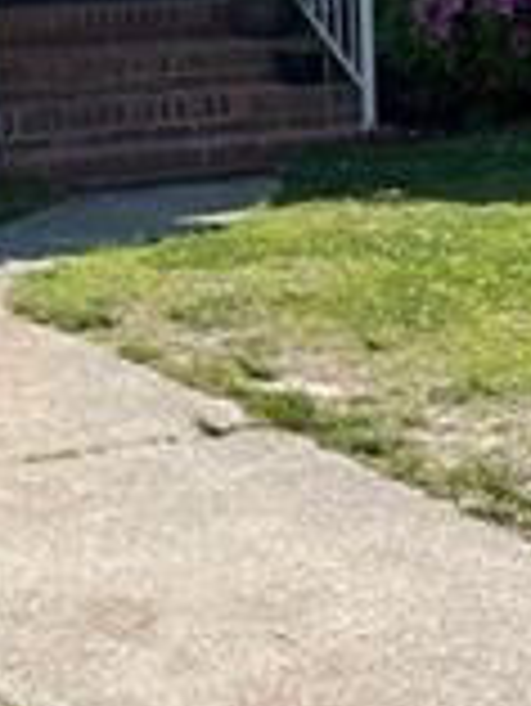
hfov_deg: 11.7
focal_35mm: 127
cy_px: 58
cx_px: 158
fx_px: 2594
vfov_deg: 15.3
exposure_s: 1/2092
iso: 32
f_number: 1.6
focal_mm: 4.2
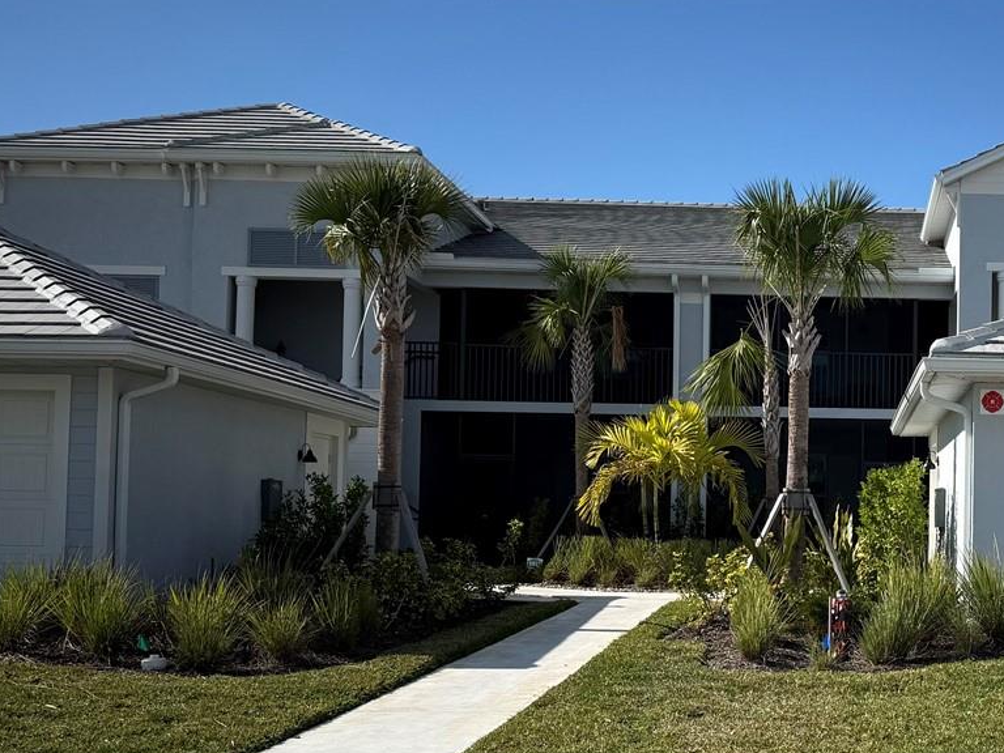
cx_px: 893
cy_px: 464
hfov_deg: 36.0
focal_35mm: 50
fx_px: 1450
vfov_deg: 29.0
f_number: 1.78
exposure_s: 1/6711
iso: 80
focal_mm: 6.76
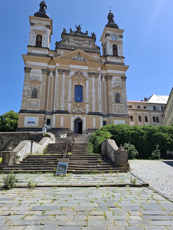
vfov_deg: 71.6
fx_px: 160
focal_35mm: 24
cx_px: 89
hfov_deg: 56.8
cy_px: 111
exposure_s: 1/1258
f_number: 1.8
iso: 50
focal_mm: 5.54
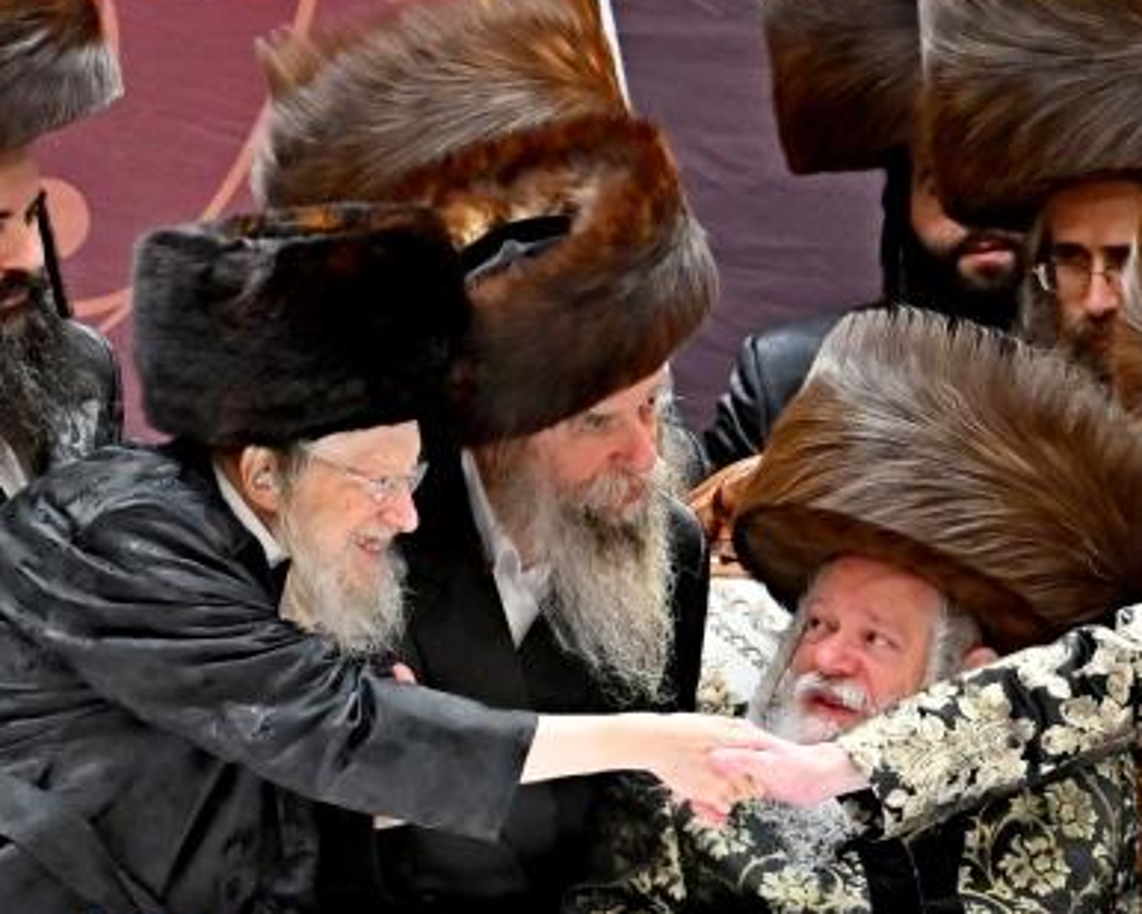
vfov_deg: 3.2
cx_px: 772
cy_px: 494
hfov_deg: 4.0
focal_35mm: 485
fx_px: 16397
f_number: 2.8
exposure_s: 1/800
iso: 640
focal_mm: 130
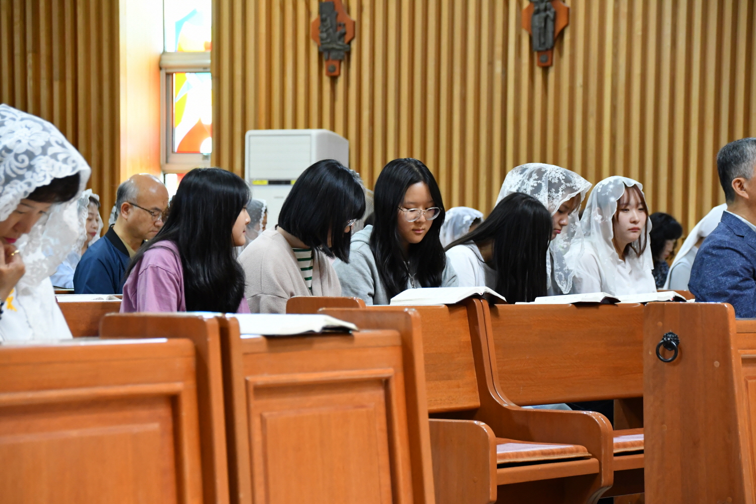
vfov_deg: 10.2
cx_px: 378
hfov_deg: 15.2
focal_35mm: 135
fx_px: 2835
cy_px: 252
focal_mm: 90
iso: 3200
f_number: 5.6
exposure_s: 1/80
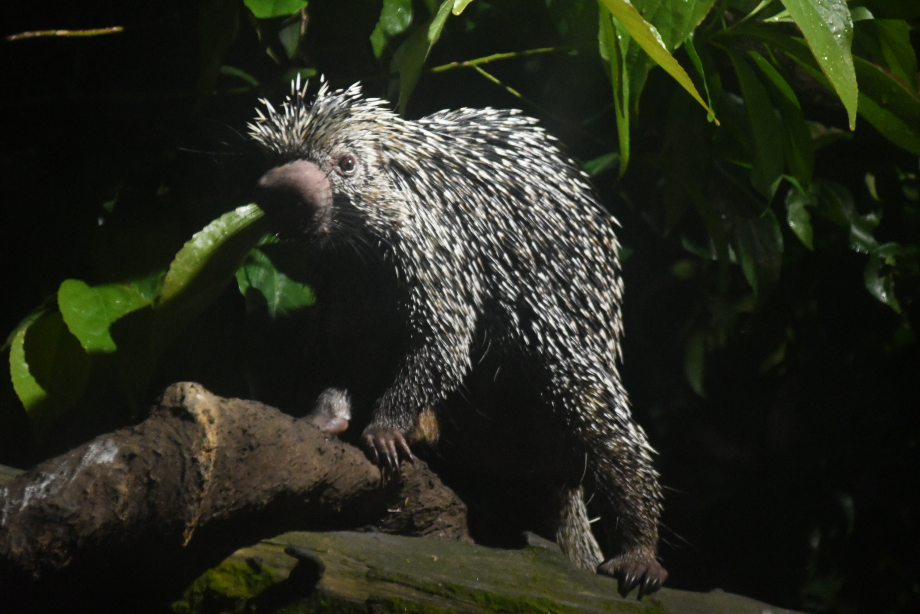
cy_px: 307
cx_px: 460
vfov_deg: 8.7
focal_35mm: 157
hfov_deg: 13.1
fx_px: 4012
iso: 10000
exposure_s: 1/13
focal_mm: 105
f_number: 5.6
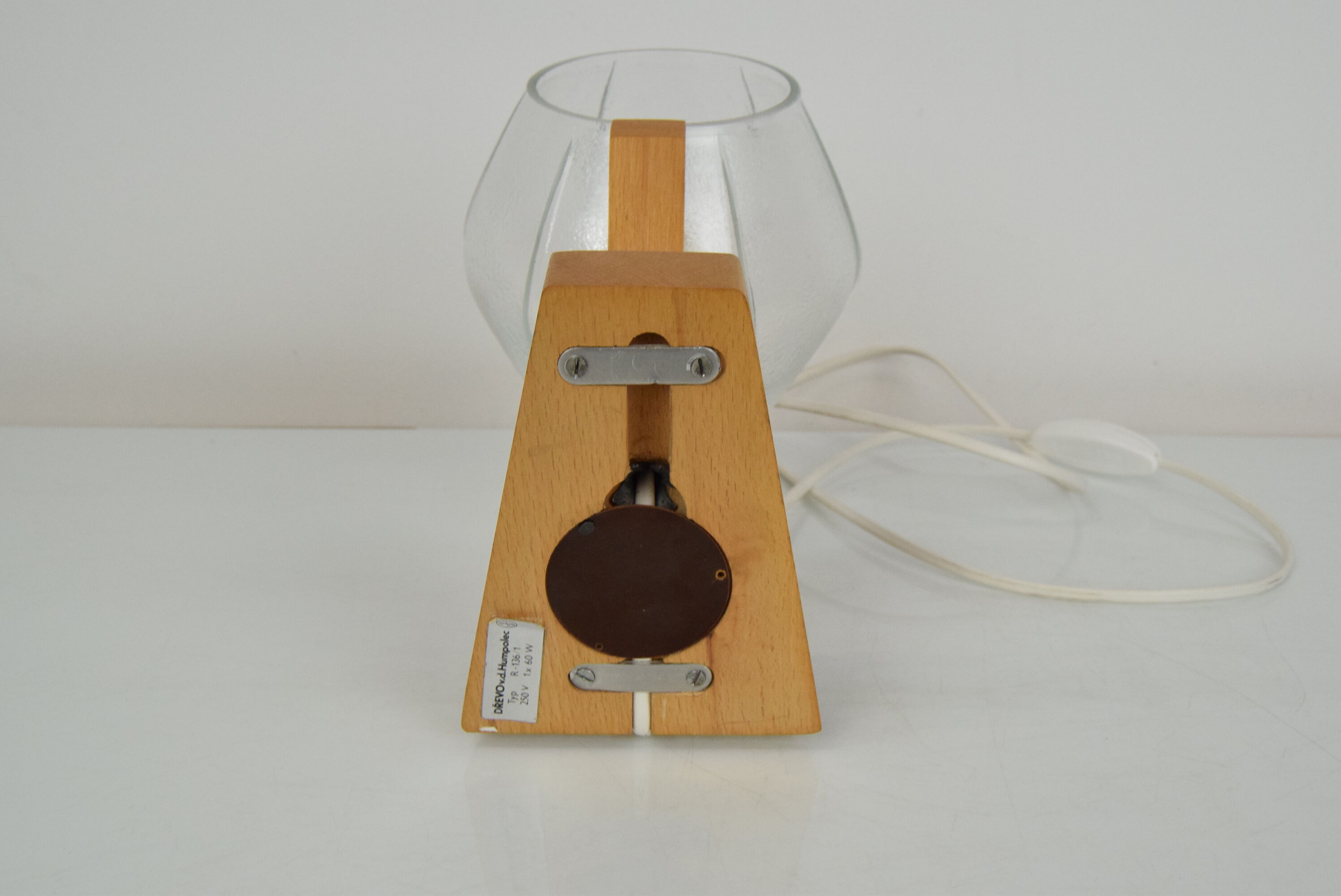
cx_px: 670
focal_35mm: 36
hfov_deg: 53.1
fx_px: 1342
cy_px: 448
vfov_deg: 36.9
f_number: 9
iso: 1600
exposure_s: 1/320
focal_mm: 24
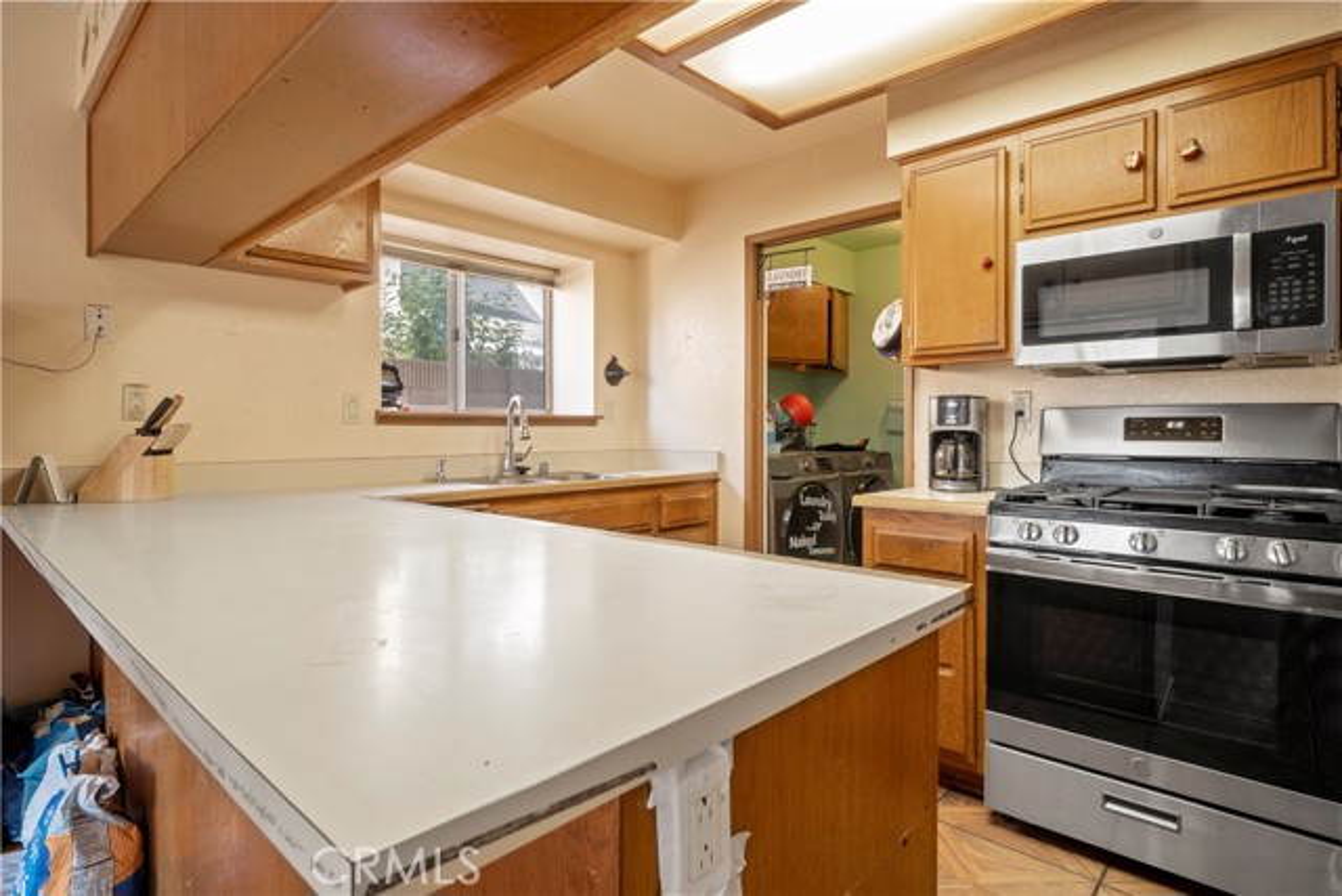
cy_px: 448
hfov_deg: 90.0
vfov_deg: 67.4
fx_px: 671
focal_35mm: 18
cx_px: 671
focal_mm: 18
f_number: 8
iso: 250
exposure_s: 1/1.25
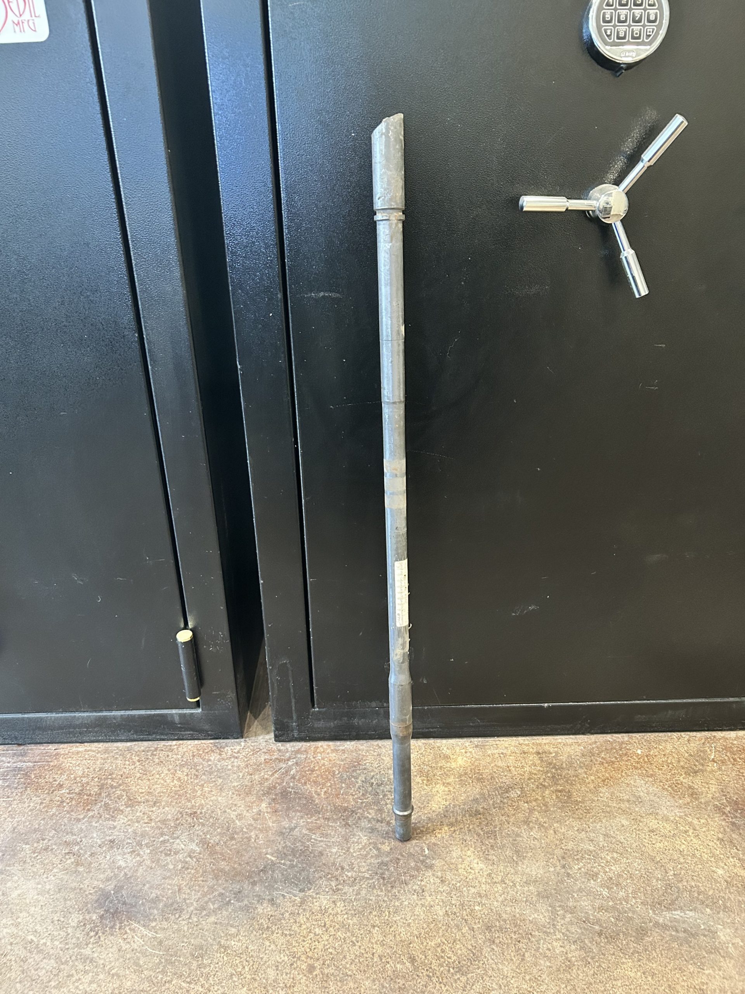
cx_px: 372
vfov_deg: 67.3
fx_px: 746
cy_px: 497
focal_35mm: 26
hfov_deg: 53.1
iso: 500
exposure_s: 1/30
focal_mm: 5.7
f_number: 1.5
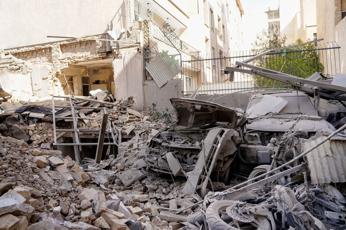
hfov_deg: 61.9
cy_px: 115
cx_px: 173
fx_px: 288
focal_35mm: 30
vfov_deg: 43.6
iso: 125
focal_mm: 30
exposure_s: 1/160
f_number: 4
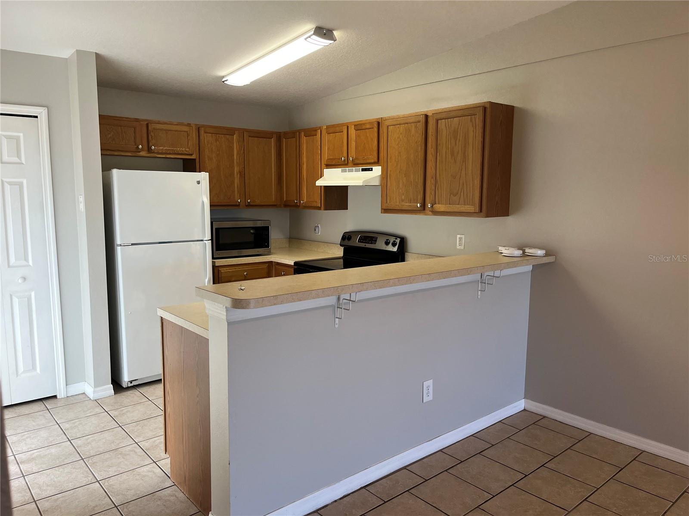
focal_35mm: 26
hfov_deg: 67.3
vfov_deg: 53.1
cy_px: 258
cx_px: 344
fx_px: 518
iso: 100
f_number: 1.6
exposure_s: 1/120
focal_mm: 5.1
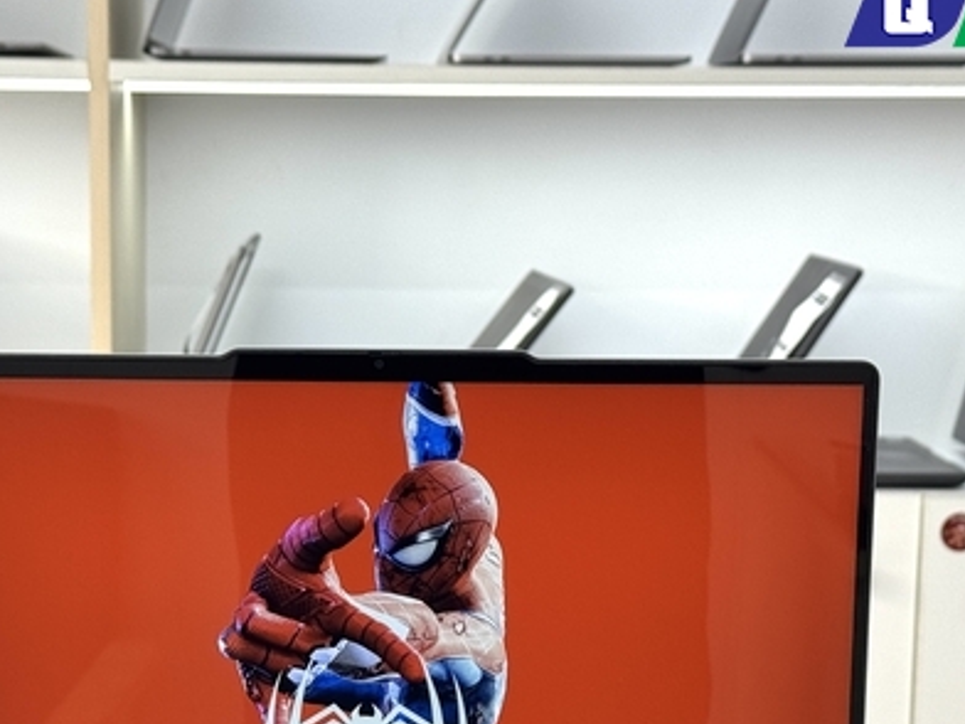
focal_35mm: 98
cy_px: 658
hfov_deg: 20.0
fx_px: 2732
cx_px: 374
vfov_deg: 14.9
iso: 50
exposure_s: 1/154
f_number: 1.78
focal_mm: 6.76
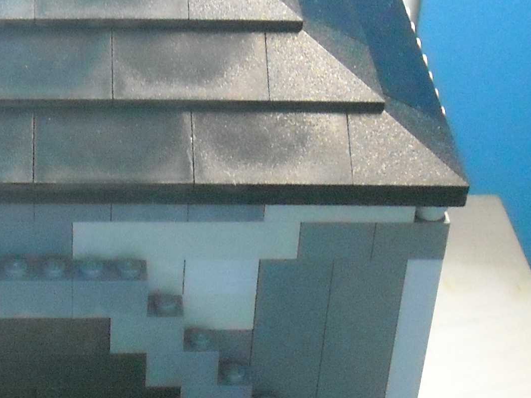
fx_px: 1656
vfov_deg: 13.4
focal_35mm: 108
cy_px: 442
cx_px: 62
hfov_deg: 18.0
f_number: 2.8
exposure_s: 1/64
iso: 800
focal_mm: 5.7
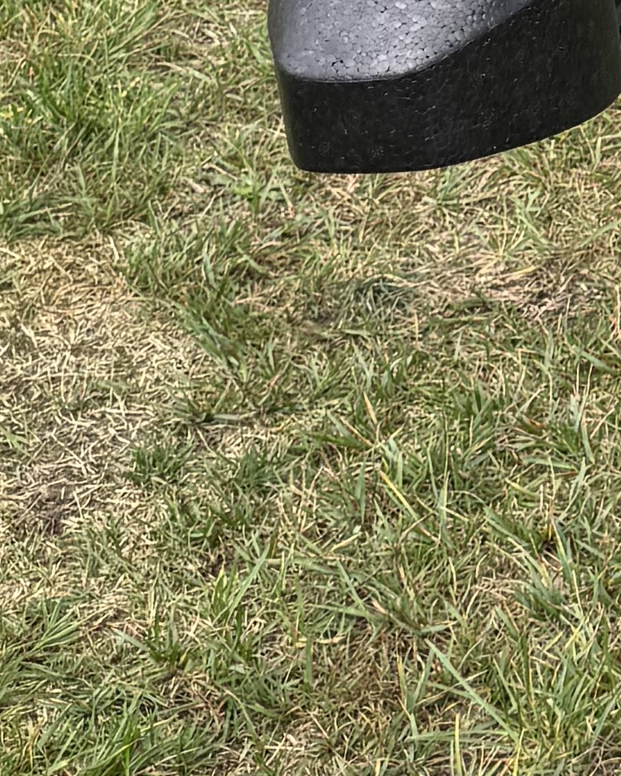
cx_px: 1228
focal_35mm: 138
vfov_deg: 12.7
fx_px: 3170
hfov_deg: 10.3
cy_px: -609
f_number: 1.78
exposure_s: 1/593
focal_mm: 6.76
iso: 80
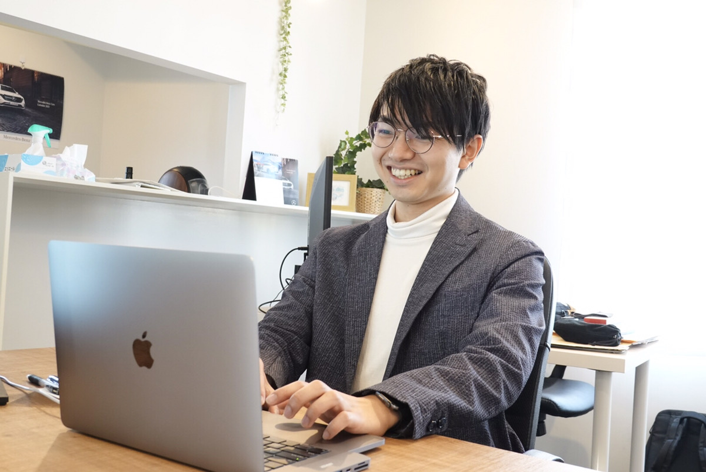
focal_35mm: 39
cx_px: 353
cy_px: 236
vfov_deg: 34.3
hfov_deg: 49.5
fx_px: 765
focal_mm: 14.4
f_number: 3.5
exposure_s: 1/40
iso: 1000
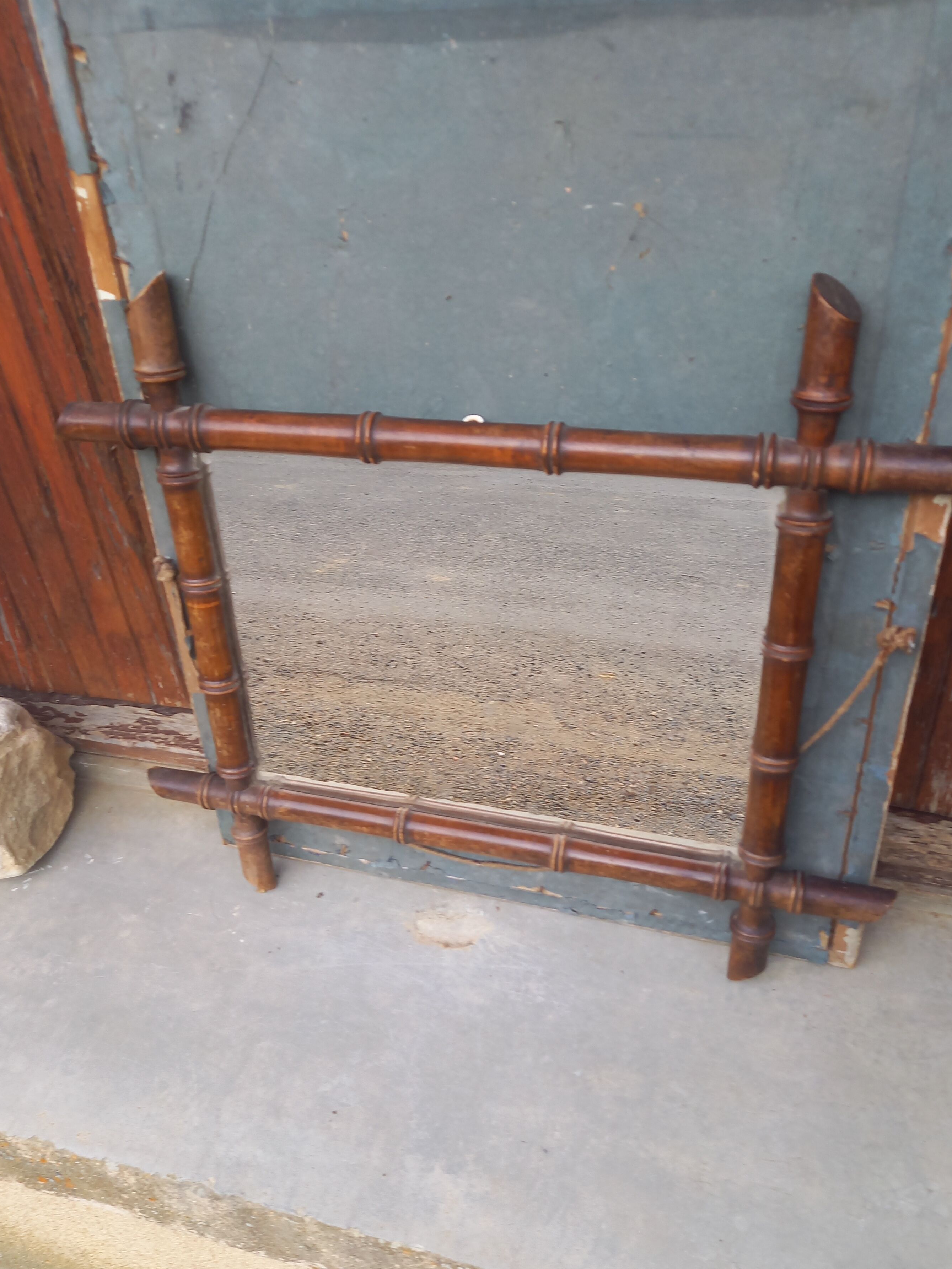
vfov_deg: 63.4
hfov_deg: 49.8
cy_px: 674
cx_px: 474
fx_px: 1027
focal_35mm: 28
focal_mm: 4.65
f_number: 1.8
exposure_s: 1/100
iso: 80
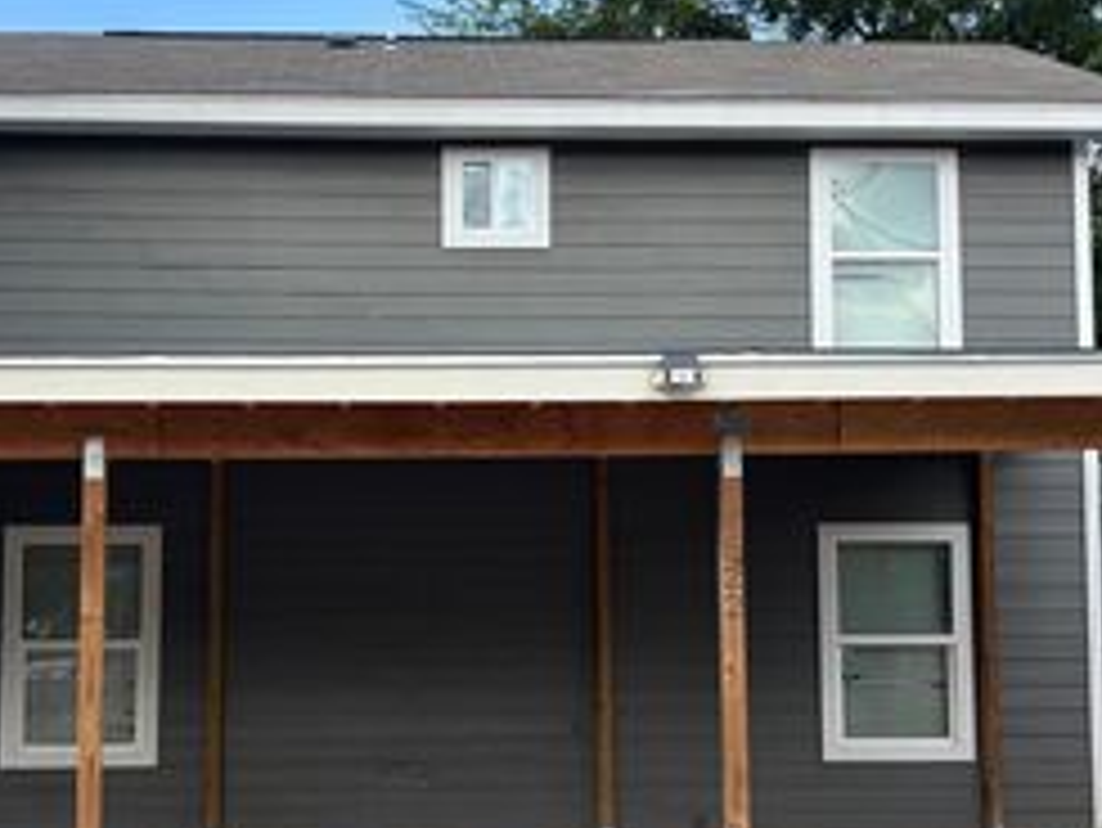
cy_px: 515
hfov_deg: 36.0
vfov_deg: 27.5
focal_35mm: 53
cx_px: 436
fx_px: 1688
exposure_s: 1/722
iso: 50
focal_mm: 5.96
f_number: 1.6
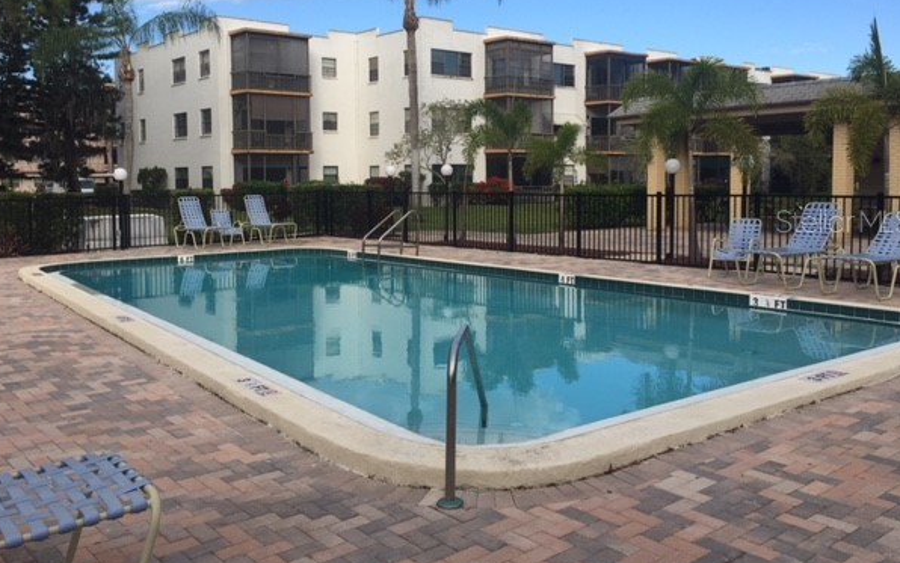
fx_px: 810
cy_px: 220
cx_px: 435
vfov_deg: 38.2
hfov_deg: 58.1
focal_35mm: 33
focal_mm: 4.15
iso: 32
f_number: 2.2
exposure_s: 1/1582
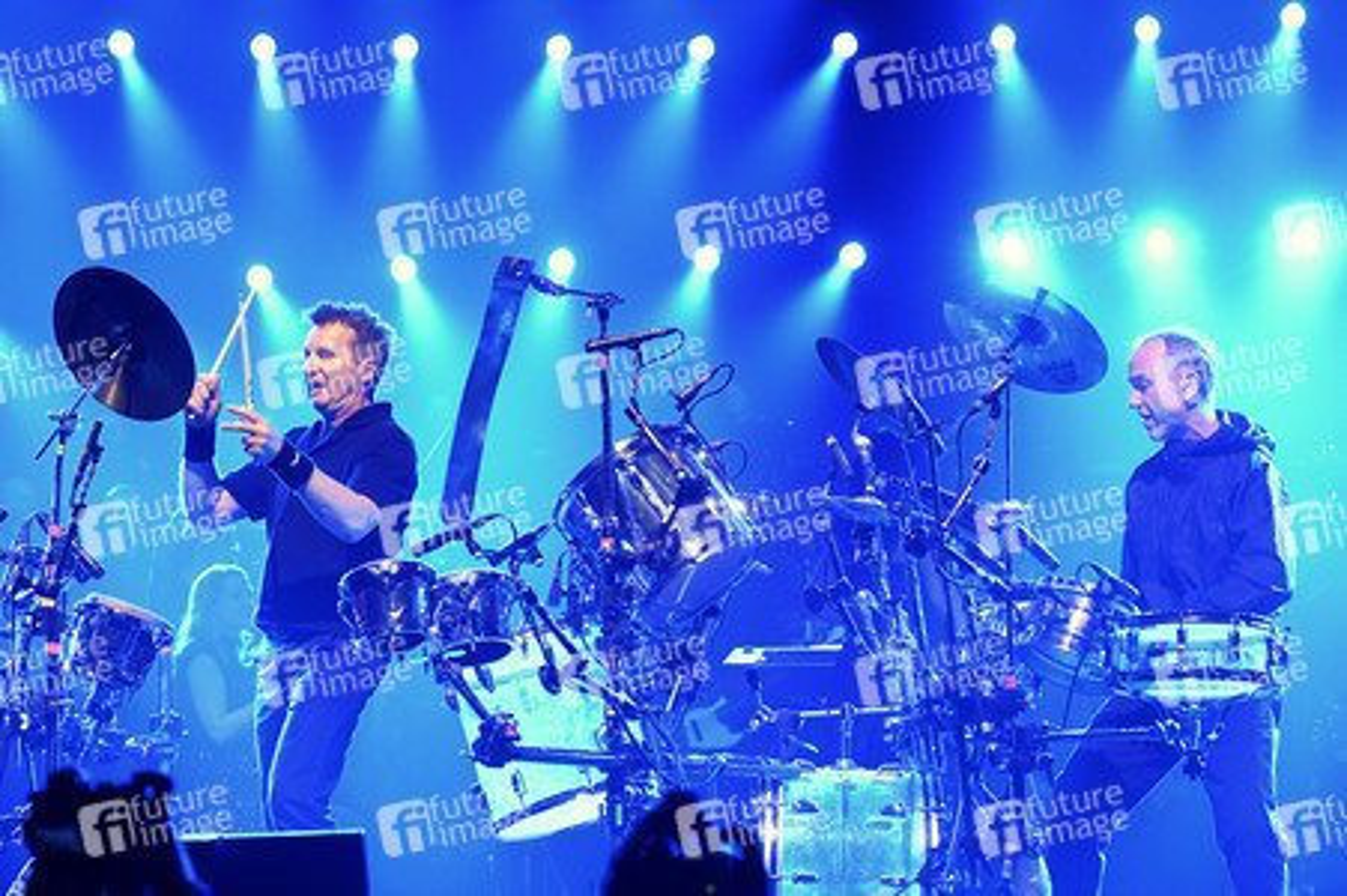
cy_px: 448
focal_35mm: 70
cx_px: 674
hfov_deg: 28.9
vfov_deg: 19.4
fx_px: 2617
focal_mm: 70
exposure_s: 1/400
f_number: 4
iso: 1600
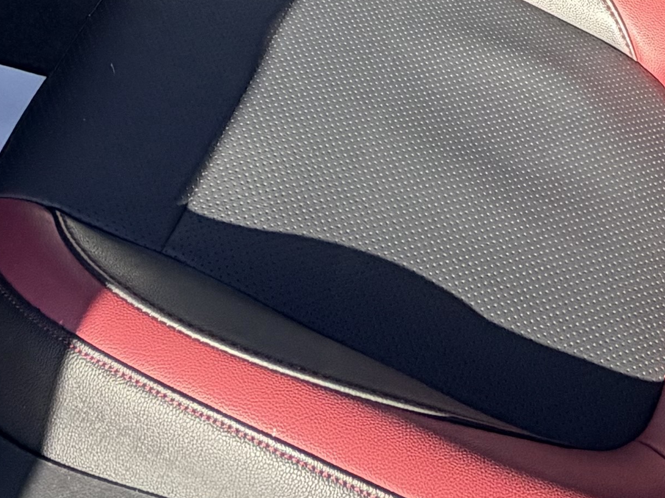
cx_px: 341
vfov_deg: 17.0
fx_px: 1268
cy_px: -472
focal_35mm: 66
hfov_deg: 29.4
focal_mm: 2.22
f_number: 2.2
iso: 64
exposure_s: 1/490
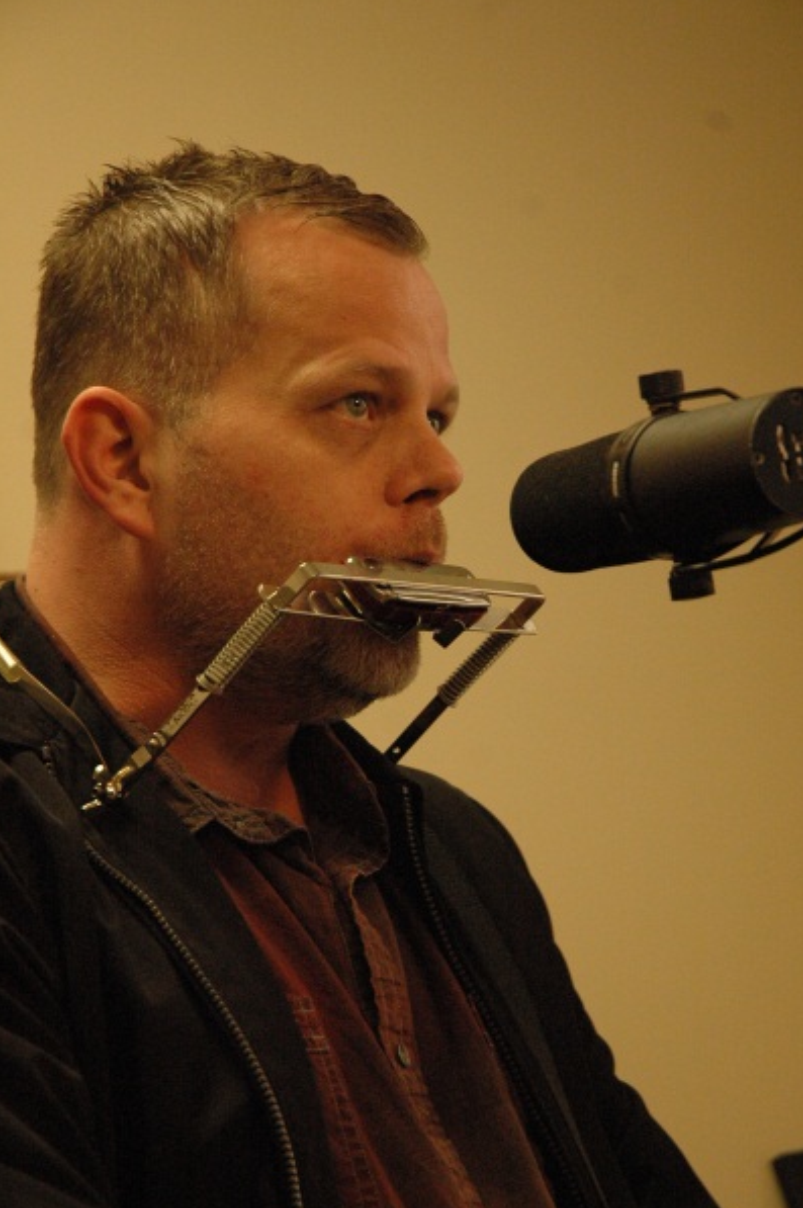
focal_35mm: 119
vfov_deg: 17.2
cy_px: 642
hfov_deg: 11.5
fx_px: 3988
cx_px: 435
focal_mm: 70
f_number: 4.5
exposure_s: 1/125
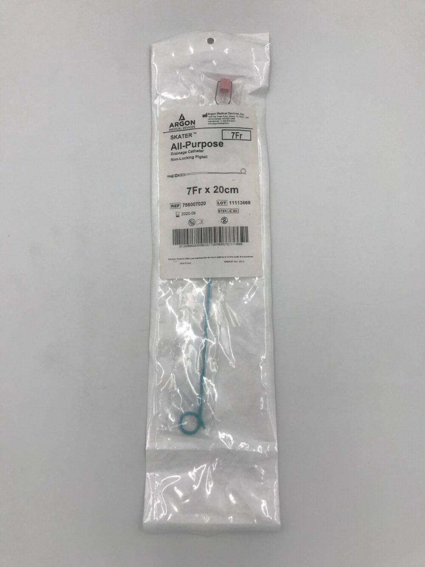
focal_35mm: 28
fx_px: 458
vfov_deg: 63.4
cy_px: 284
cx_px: 212
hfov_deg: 49.8
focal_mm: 3.99
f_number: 1.8
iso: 20
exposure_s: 1/281
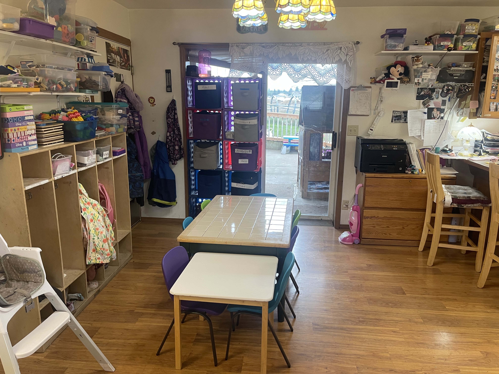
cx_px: 250
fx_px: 360
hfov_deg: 69.4
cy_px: 187
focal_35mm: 25
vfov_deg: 54.9
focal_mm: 5.1
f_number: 1.6
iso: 125
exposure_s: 1/60
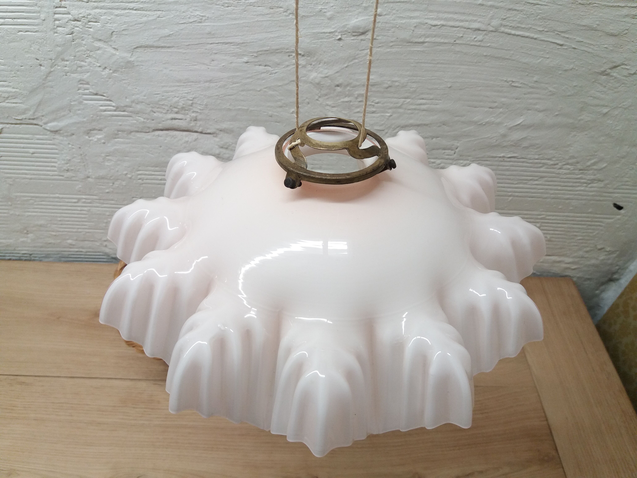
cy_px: 239
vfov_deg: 49.7
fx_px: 515
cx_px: 318
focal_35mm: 28
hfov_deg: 63.4
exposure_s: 1/132
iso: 100
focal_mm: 3.7
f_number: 1.9
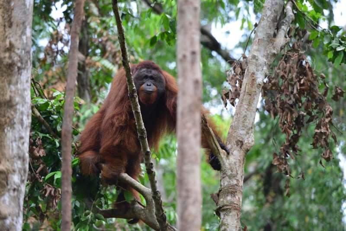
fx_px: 1875
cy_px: 116
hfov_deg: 10.5
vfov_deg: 7.0
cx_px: 173
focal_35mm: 195
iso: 450
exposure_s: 1/200
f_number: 2.8
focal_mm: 195
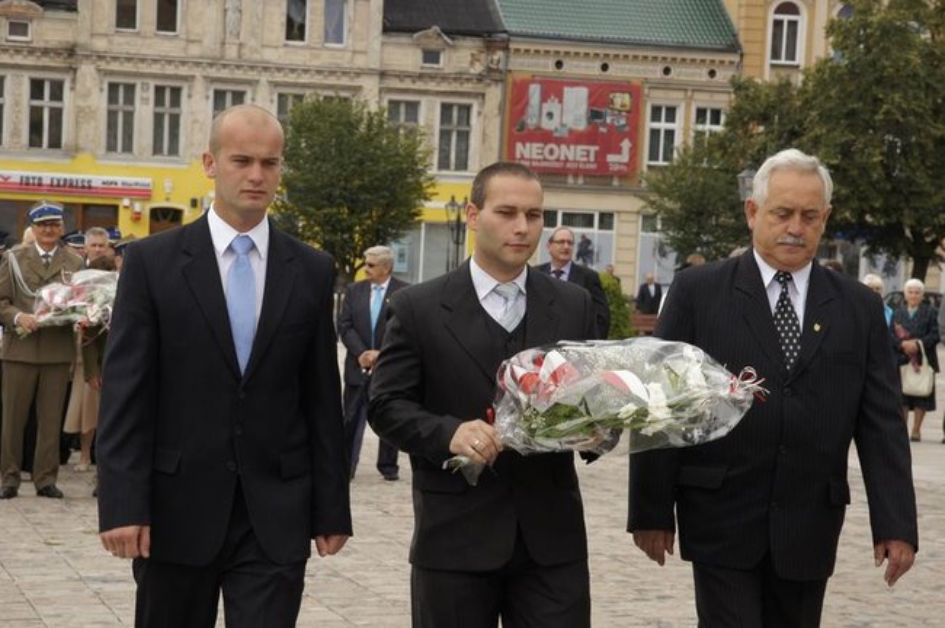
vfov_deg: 13.0
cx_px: 472
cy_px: 314
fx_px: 2753
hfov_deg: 19.5
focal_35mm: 105
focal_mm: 70
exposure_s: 1/200
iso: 400
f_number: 11
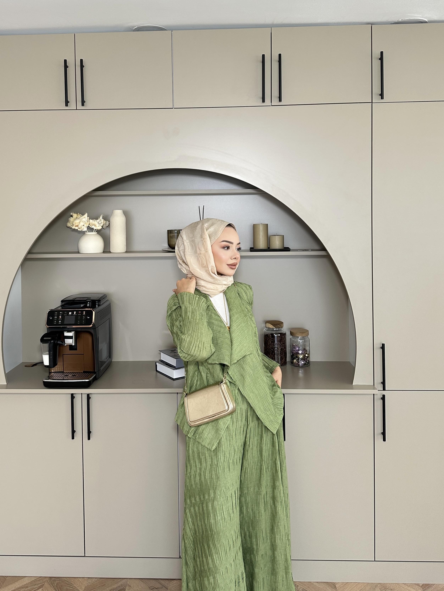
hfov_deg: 56.8
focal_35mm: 24
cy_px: 296
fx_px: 410
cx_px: 222
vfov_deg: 71.6
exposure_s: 1/121
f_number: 1.78
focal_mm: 6.86
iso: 125
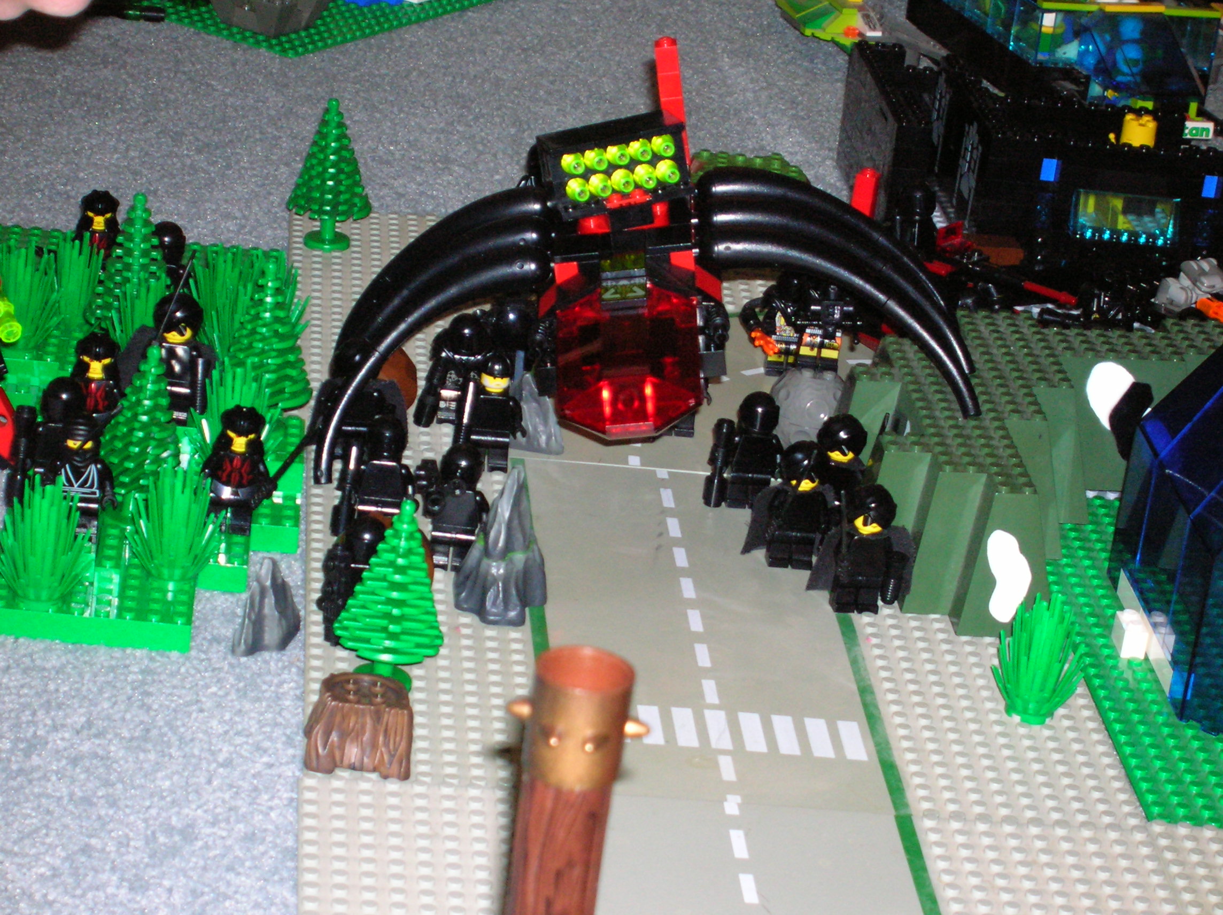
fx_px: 3601
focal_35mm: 102
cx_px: 612
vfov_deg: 14.5
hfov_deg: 19.3
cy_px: 458
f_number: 4.9
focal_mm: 17.1
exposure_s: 1/60.1
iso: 200
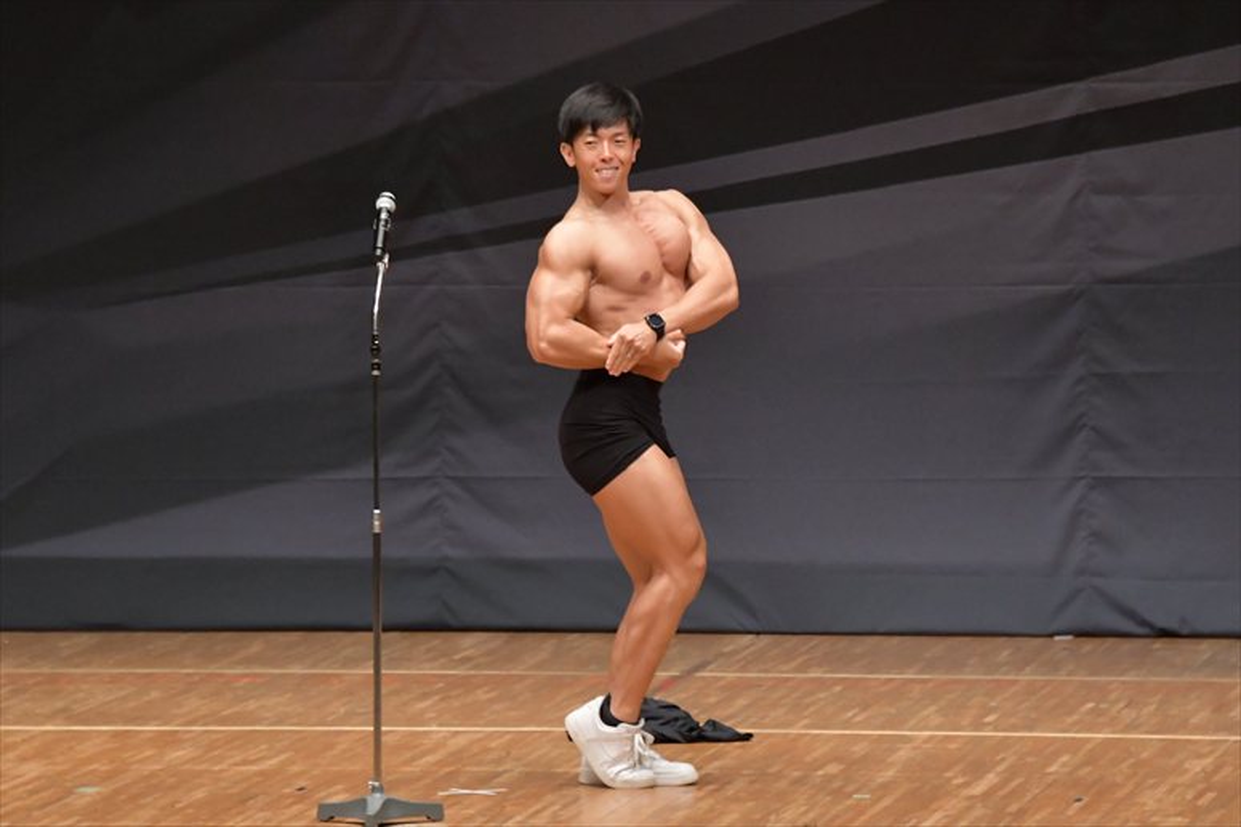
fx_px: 9303
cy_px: 414
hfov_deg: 7.6
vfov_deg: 5.1
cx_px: 620
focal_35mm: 270
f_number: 5.6
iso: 6400
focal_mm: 180
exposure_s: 1/400
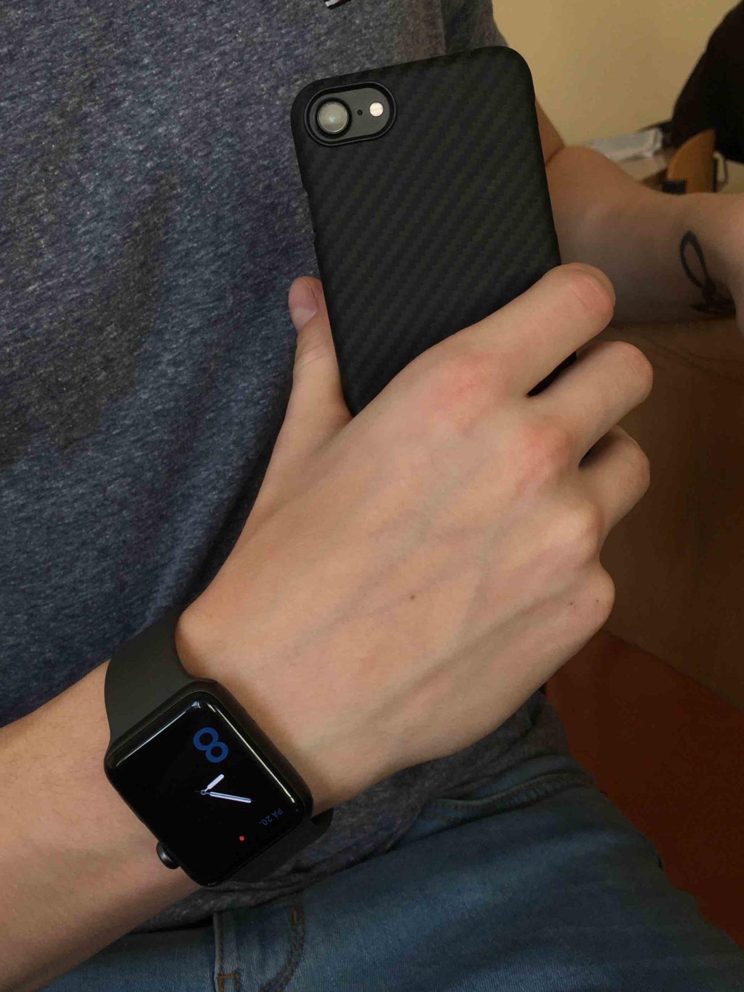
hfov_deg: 34.2
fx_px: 1204
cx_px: 293
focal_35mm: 42
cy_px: 434
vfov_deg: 44.7
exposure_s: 1/100
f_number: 2.2
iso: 32
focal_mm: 4.15
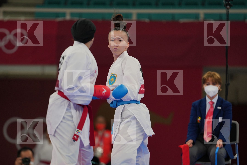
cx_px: 124
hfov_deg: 6.8
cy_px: 82
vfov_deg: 4.6
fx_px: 2065
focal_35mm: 301
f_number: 2.8
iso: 400
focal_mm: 200
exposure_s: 1/1000
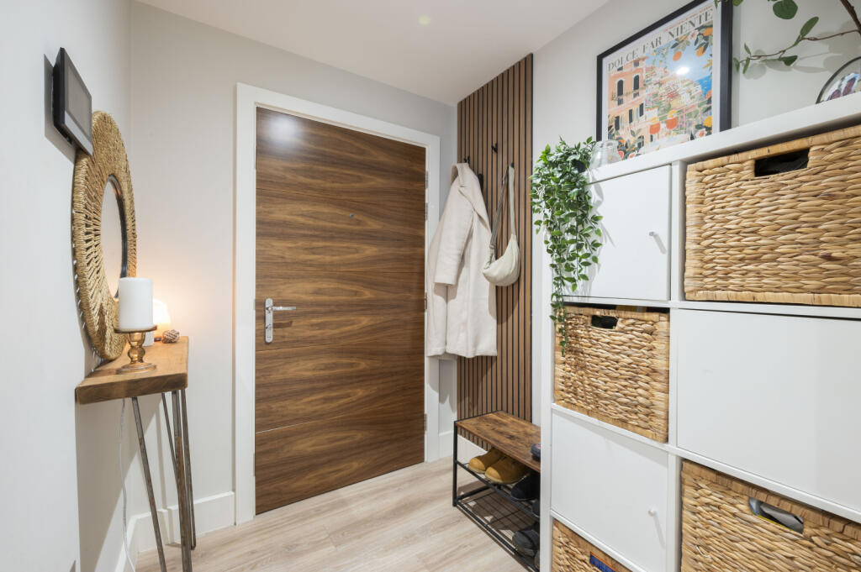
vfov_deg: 81.1
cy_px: 286
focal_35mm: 14
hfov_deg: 104.3
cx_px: 430
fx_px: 335
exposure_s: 2.5
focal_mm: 14
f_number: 16
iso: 200
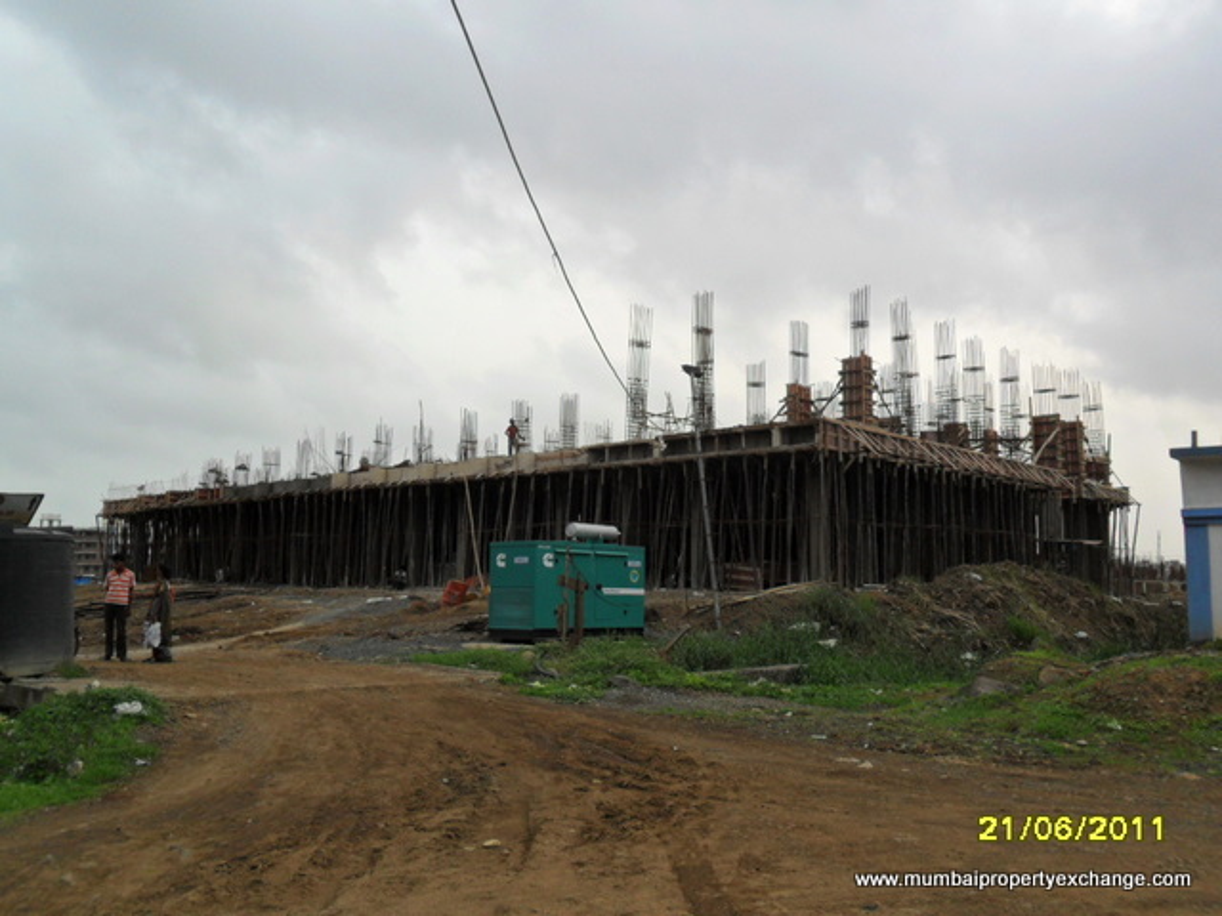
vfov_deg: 44.2
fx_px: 1130
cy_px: 458
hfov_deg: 56.8
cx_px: 611
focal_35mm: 32
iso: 100
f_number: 3.7
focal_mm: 5.7
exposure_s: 1/180
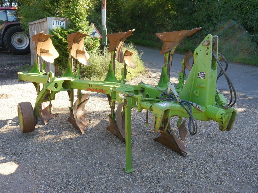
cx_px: 129
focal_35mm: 36
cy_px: 96
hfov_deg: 51.4
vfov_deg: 39.7
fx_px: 268
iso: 160
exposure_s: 1/125
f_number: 5
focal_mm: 18
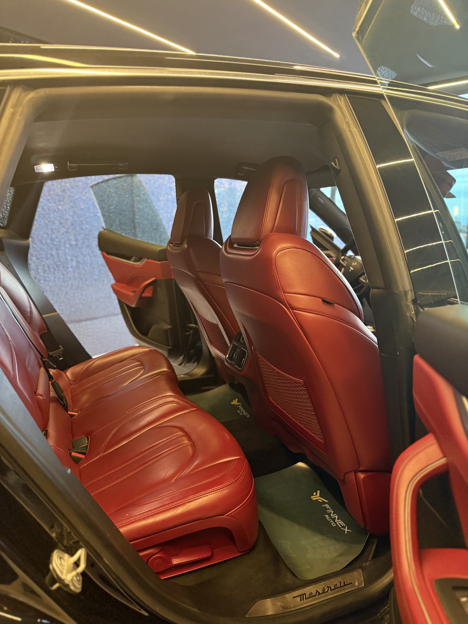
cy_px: 312
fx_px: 433
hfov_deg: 56.8
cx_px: 234
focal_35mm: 24
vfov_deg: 71.6
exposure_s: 1/33
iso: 640
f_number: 1.78
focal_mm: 6.76
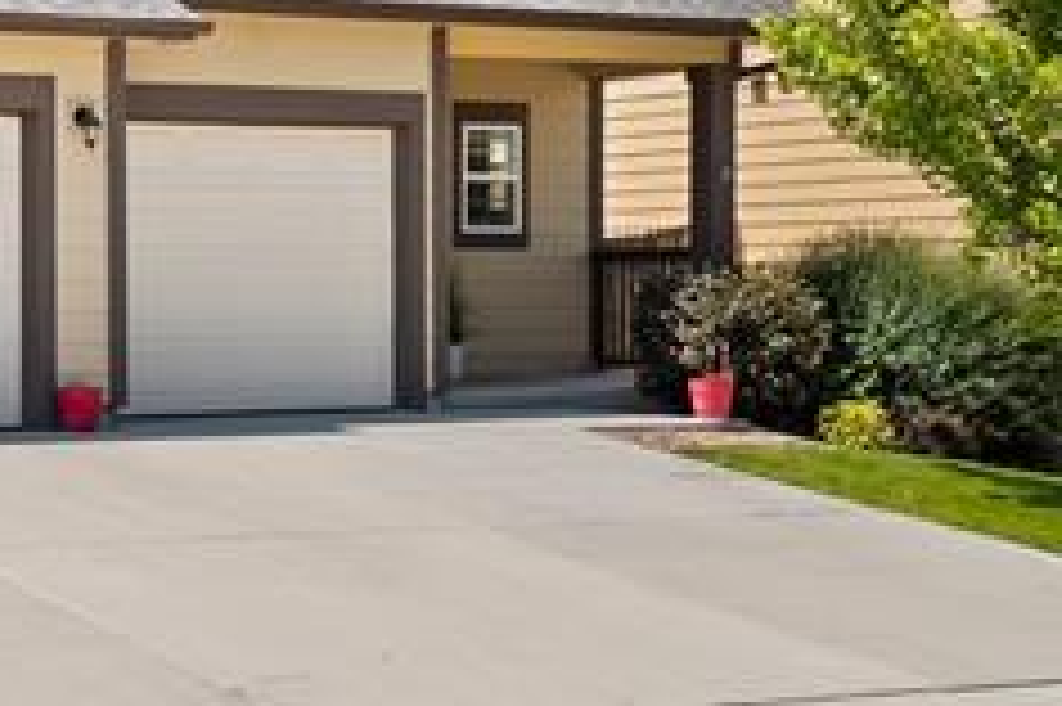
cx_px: -86
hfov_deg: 22.9
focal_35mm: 84
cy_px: 9
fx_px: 2476
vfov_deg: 15.9
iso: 100
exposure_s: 1/500
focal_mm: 31
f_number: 6.3
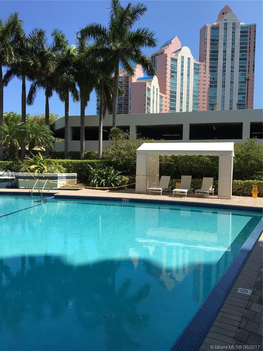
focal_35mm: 29
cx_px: 132
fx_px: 294
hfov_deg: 48.2
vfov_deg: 61.7
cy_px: 176
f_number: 2.2
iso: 25
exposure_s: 1/1748
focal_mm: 4.15
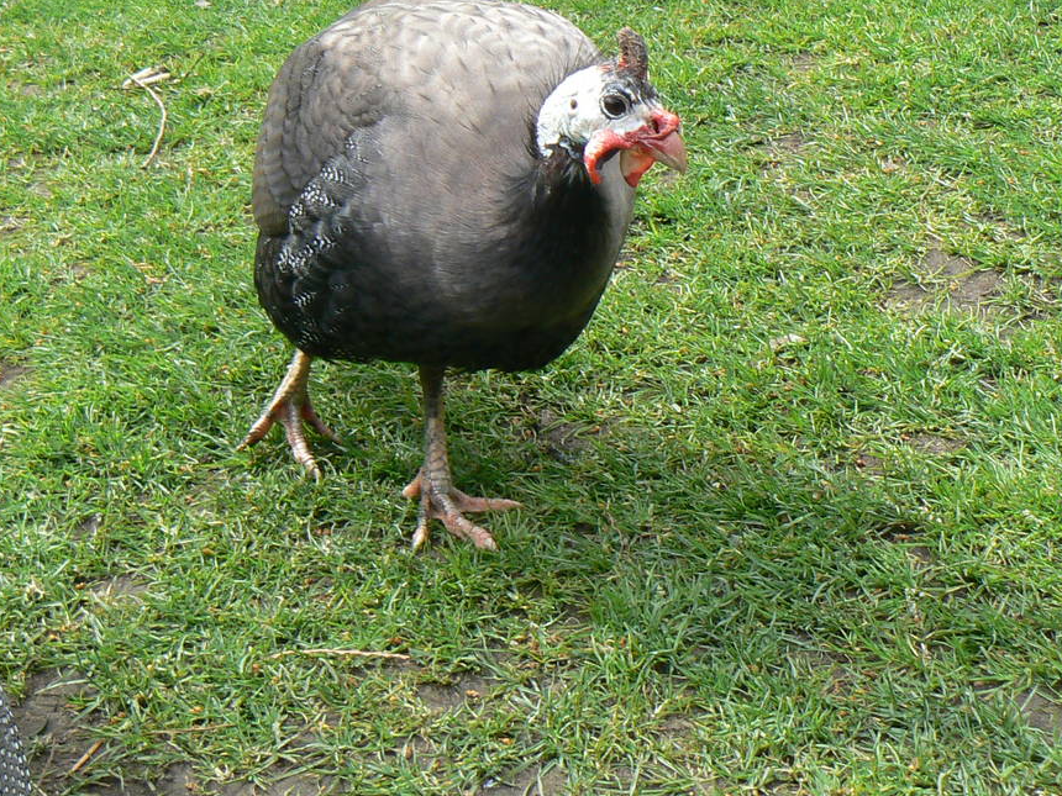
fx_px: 2056
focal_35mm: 67
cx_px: 461
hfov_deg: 28.9
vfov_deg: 21.8
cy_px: 253
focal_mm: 6
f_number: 5.6
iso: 80
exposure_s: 1/160
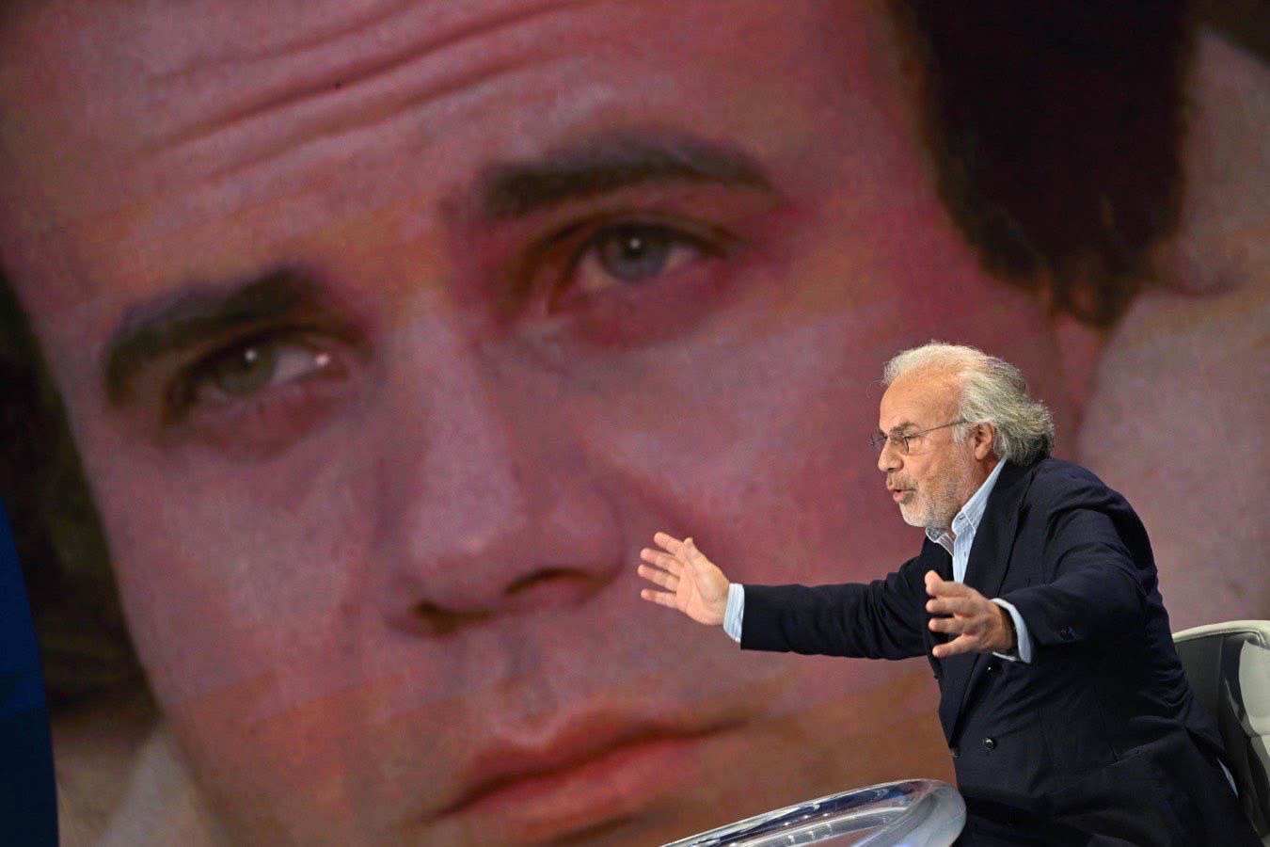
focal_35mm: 200
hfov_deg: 10.3
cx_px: 635
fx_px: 7055
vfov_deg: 6.9
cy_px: 424
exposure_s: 1/100
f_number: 6.3
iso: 1000
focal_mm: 200
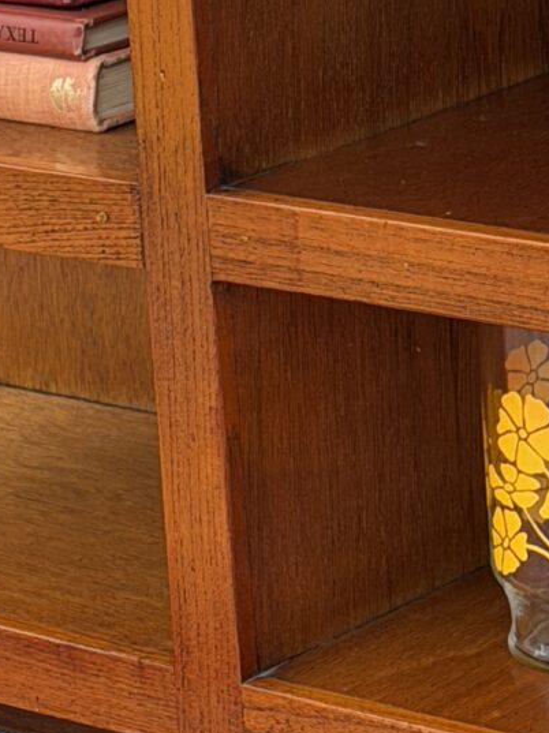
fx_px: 4848
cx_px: 464
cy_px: -176
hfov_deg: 6.5
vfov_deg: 8.5
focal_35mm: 229
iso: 64
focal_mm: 6.76
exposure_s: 1/437
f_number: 1.78
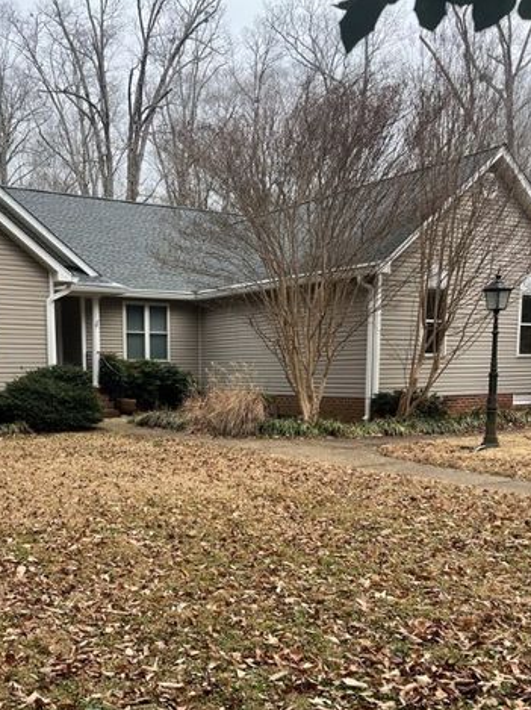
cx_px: 174
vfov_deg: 49.4
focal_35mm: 37
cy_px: 467
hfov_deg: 38.2
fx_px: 758
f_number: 1.5
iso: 50
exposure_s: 1/894
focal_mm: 5.7
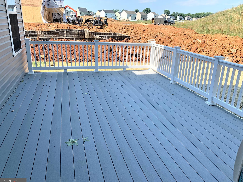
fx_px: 197
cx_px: 125
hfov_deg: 63.4
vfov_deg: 49.7
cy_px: 91
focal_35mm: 28
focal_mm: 4.25
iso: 25
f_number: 1.8
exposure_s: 1/1124
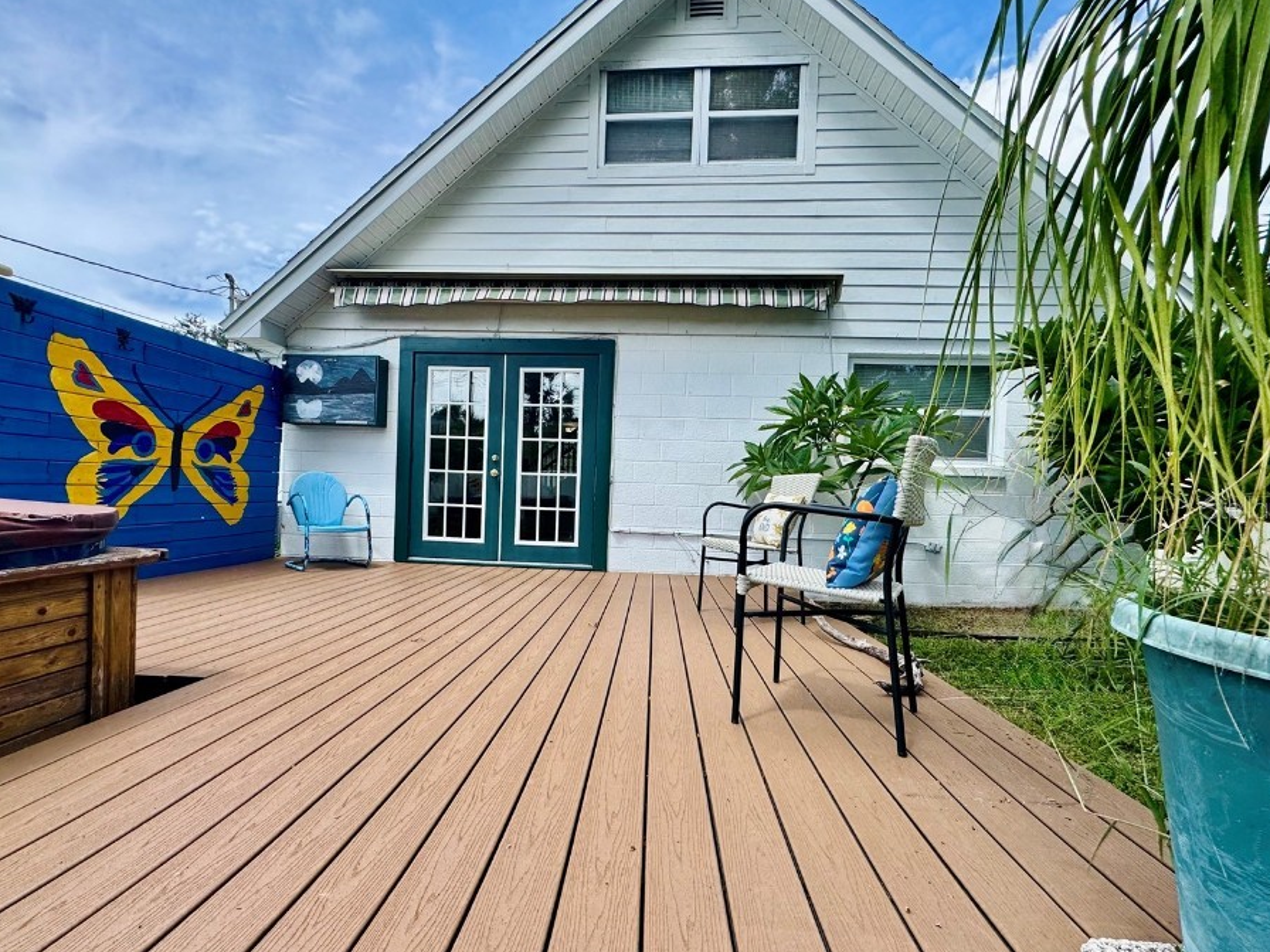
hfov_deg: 94.5
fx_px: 587
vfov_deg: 78.0
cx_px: 611
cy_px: 507
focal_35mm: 16
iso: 50
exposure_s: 1/879
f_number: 2.2
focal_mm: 2.22
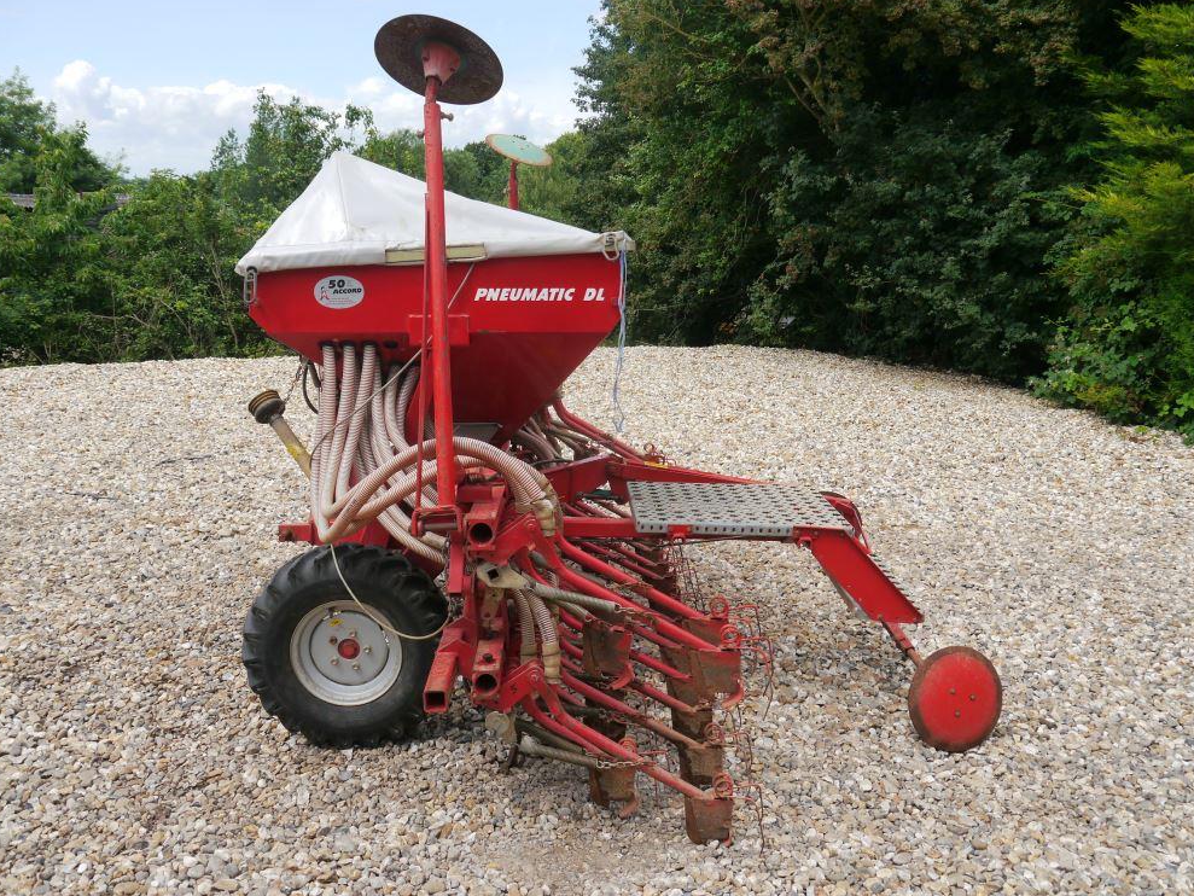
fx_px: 1000
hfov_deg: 61.7
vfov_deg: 48.2
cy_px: 434
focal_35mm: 29
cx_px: 605
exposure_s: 1/400
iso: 160
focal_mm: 14
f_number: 6.3
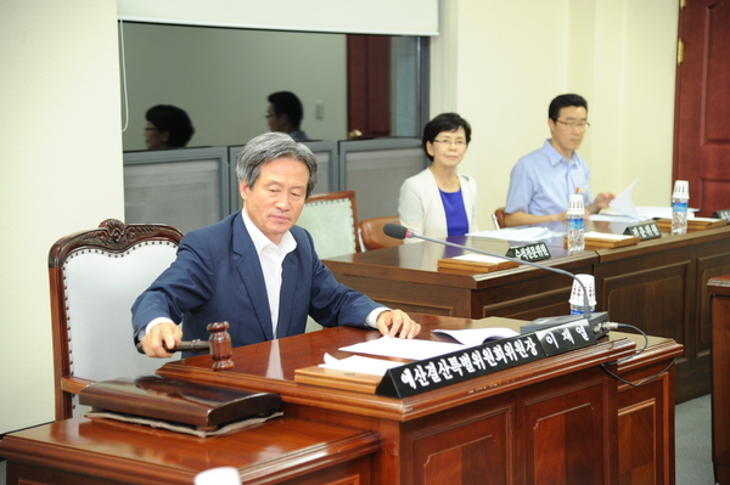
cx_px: 365
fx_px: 1580
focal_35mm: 78
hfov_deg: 26.0
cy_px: 242
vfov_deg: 17.5
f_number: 4
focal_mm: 78
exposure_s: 1/100
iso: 800
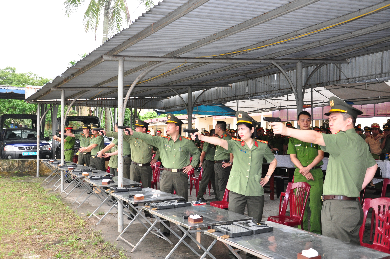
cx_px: 195
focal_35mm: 36
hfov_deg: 53.2
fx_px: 390
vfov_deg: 36.8
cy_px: 130
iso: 800
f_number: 4.5
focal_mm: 24
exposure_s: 1/200
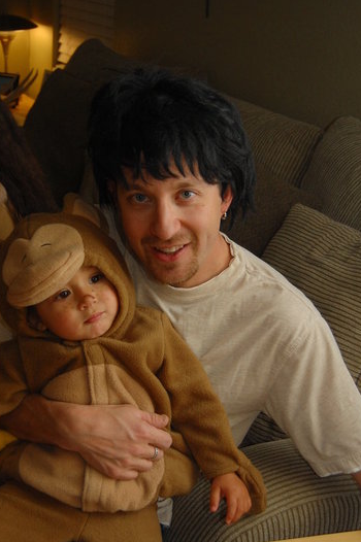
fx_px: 853
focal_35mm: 57
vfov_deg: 35.3
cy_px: 295
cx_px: 171
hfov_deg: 23.9
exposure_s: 1/60
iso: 400
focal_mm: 31
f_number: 4.5
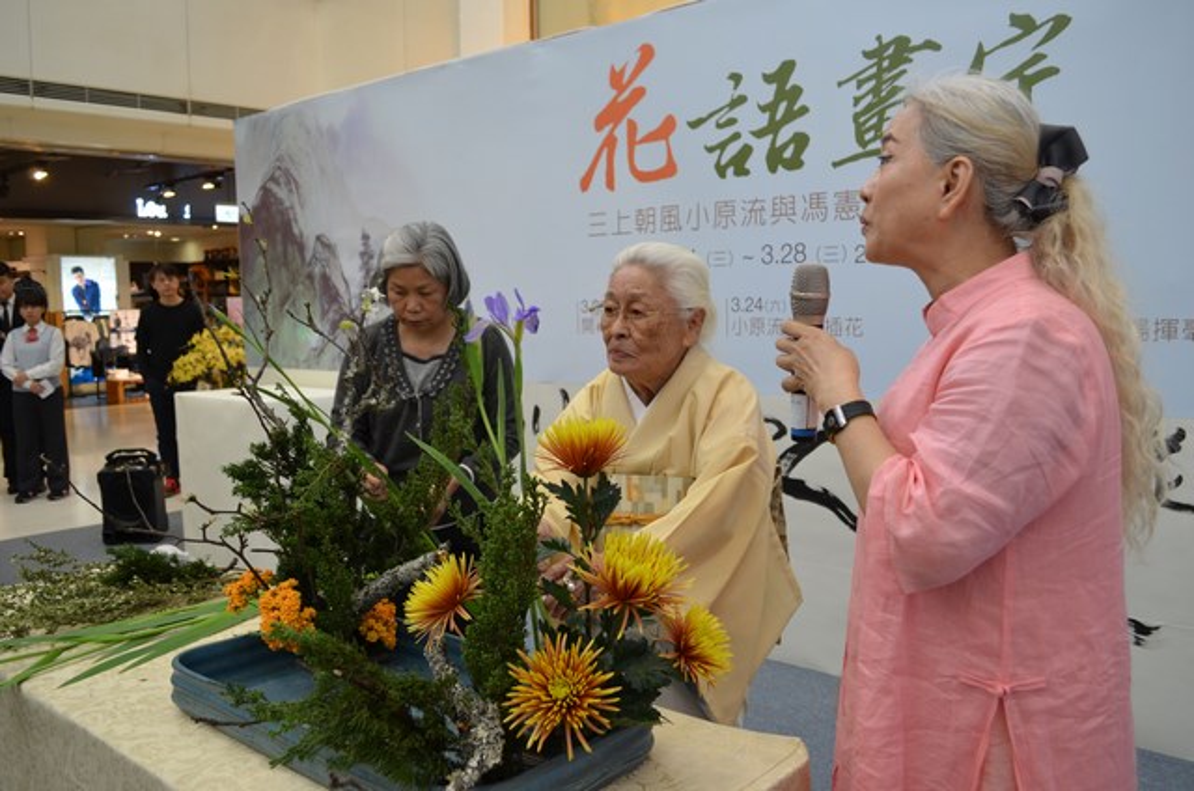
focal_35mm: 30
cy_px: 396
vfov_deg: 43.4
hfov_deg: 62.0
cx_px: 597
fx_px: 993
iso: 560
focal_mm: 20
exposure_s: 1/60
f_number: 4
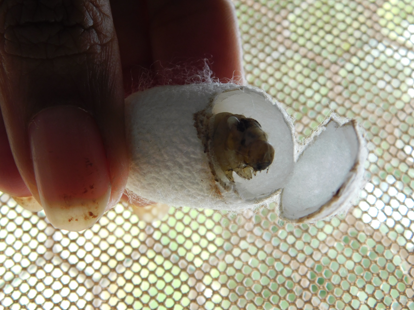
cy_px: 149
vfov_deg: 26.6
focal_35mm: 55
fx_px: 658
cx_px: 194
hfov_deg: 34.9
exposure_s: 1/100
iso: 125
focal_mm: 9
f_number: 3.8
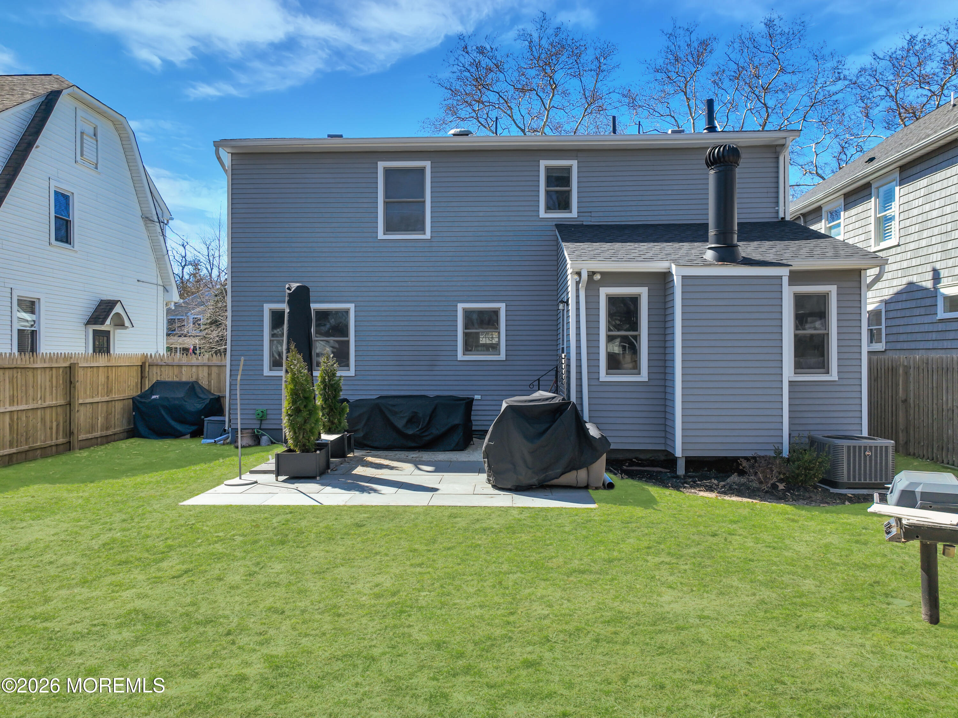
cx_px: 479
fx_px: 664
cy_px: 359
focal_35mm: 24
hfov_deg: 71.6
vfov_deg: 56.8
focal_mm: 12.29
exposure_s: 1/400
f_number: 2.8
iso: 120
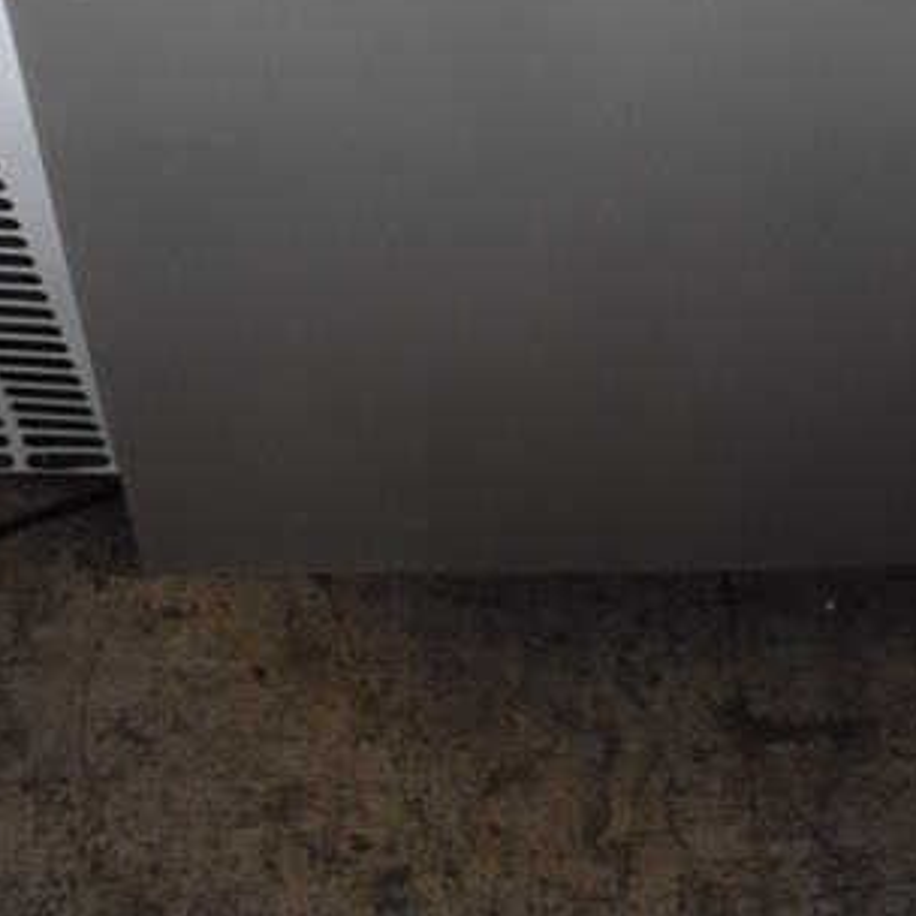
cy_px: -402
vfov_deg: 21.5
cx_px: 744
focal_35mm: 69
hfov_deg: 24.6
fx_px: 2066
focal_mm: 18
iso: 2000
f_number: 3.5
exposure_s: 1/125
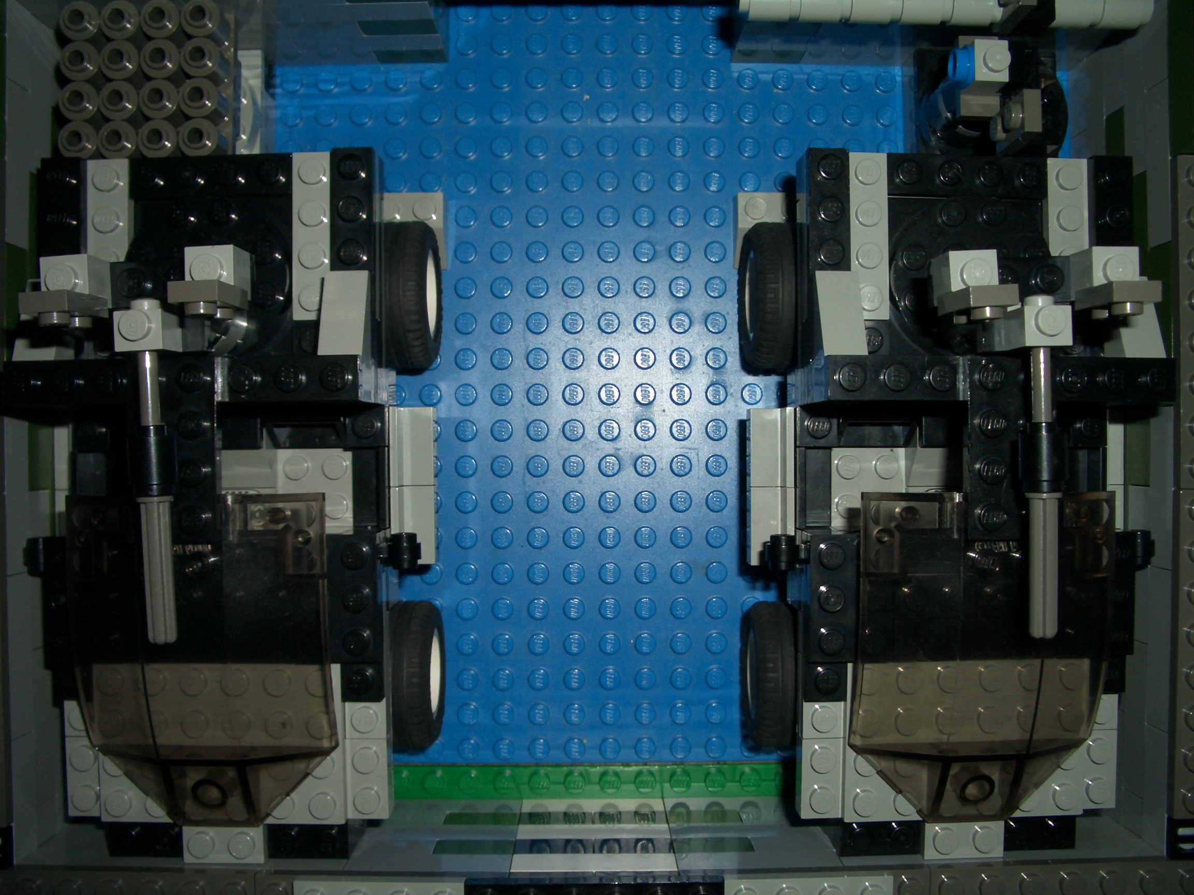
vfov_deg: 40.7
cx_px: 597
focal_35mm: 35
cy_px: 448
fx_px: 1207
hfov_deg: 52.6
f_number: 4.3
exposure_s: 1/60
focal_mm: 5.8
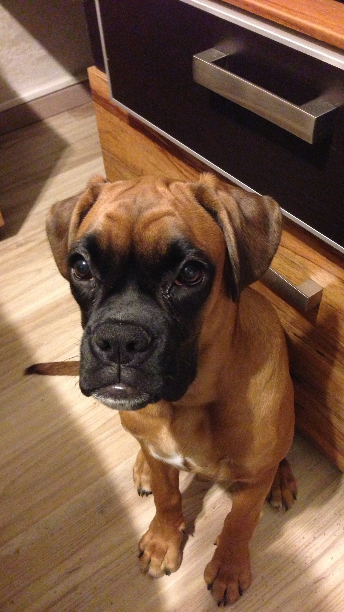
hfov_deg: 32.8
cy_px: 306
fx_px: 584
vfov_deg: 55.3
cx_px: 191
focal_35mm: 36
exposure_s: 1/15
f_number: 2.4
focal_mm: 4.13
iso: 800
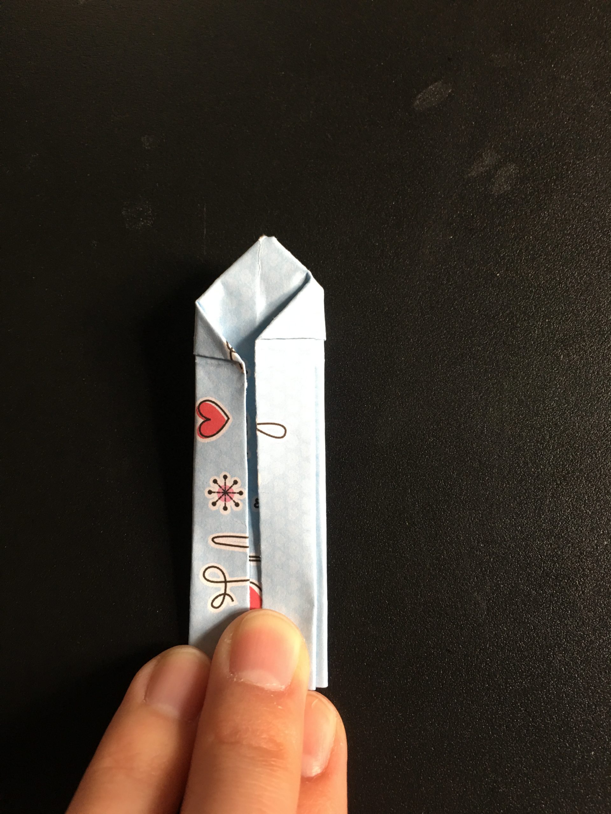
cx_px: 306
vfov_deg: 61.7
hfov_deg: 48.2
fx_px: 682
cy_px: 407
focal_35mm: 29
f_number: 2.2
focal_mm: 4.15
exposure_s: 1/15
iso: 40
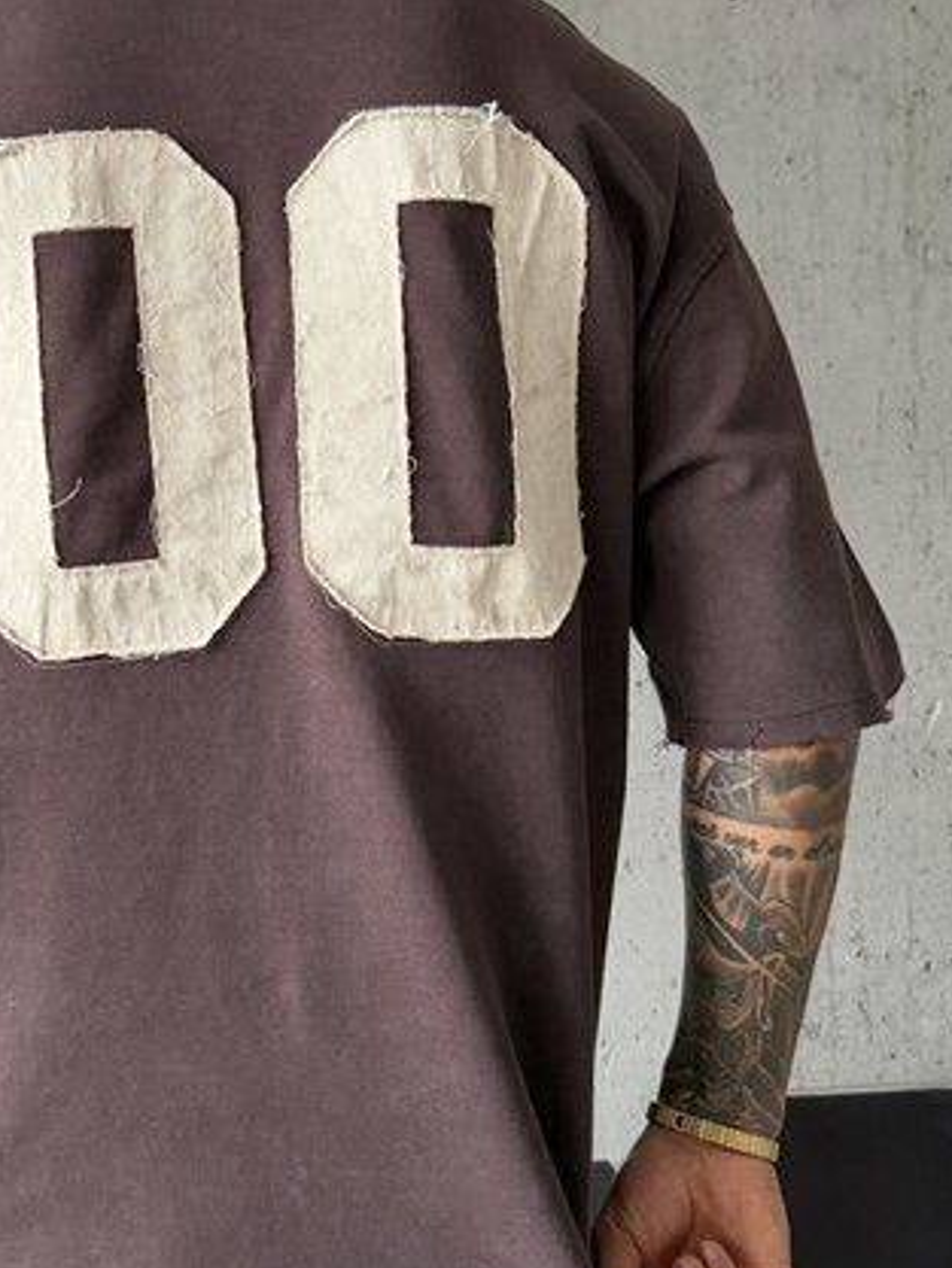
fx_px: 1686
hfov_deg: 30.9
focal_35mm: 46
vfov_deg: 40.7
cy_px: 429
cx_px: 222
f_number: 1.78
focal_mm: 6.76
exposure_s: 1/121
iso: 200
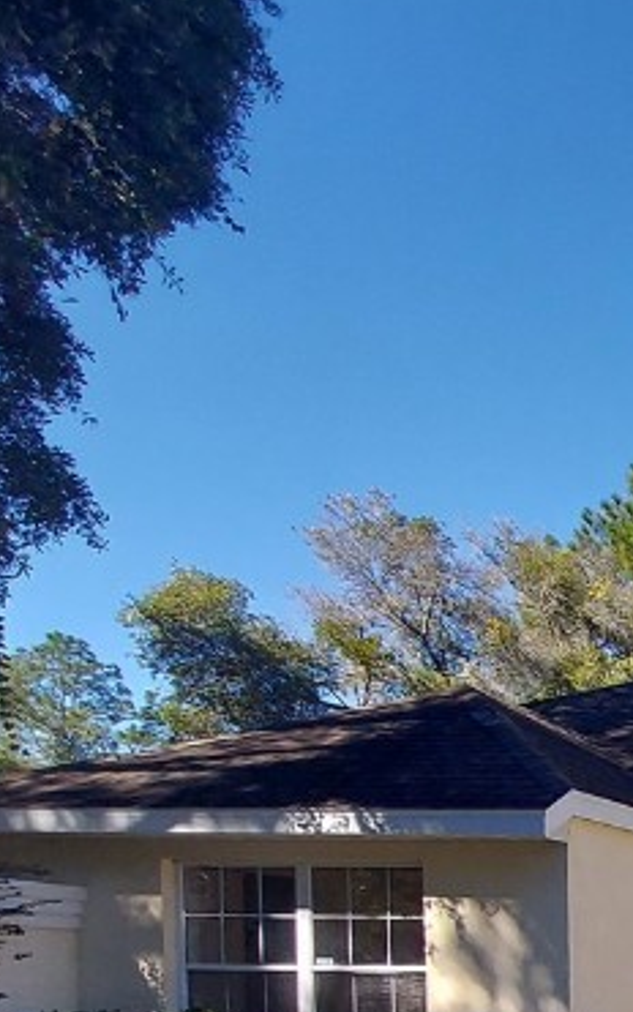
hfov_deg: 20.4
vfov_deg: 44.1
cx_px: 1201
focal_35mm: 38
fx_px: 1048
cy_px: 1009
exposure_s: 1/1148
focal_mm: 1.74
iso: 50
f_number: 2.2
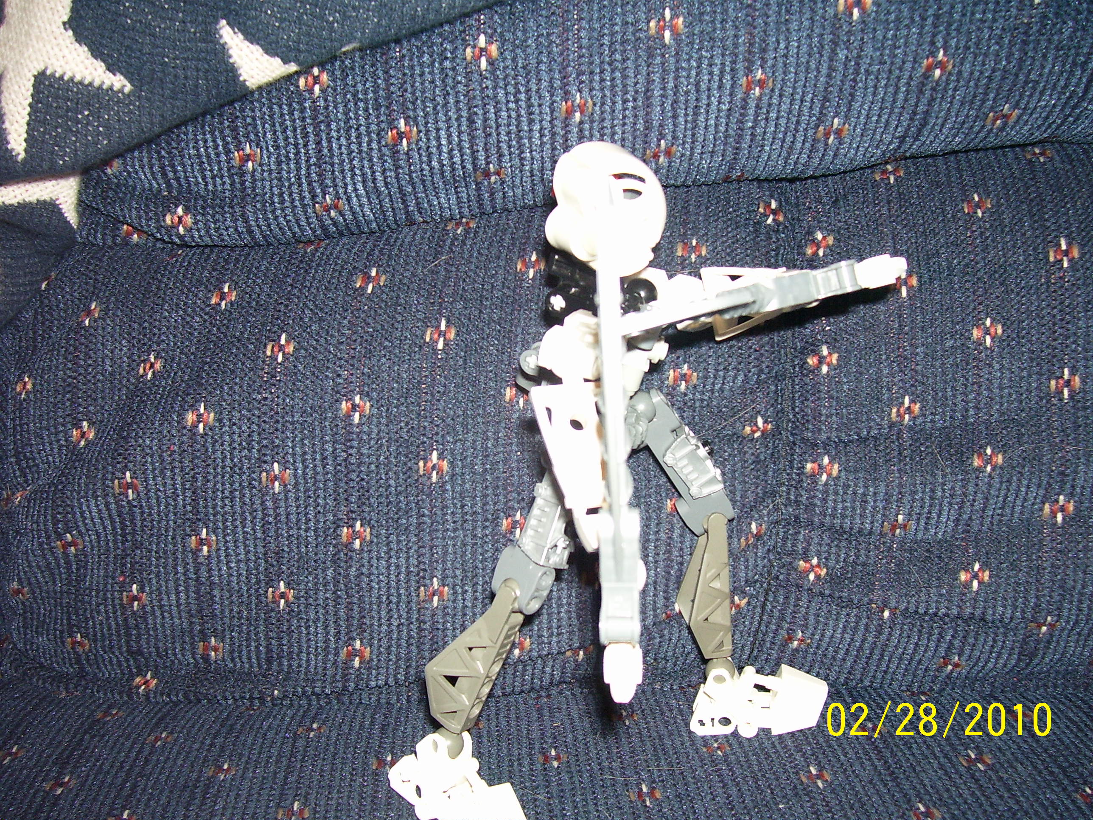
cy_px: 410
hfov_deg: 54.0
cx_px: 546
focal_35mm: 34
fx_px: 1074
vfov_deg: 41.8
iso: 125
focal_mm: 5.6
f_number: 2.7
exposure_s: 1/60
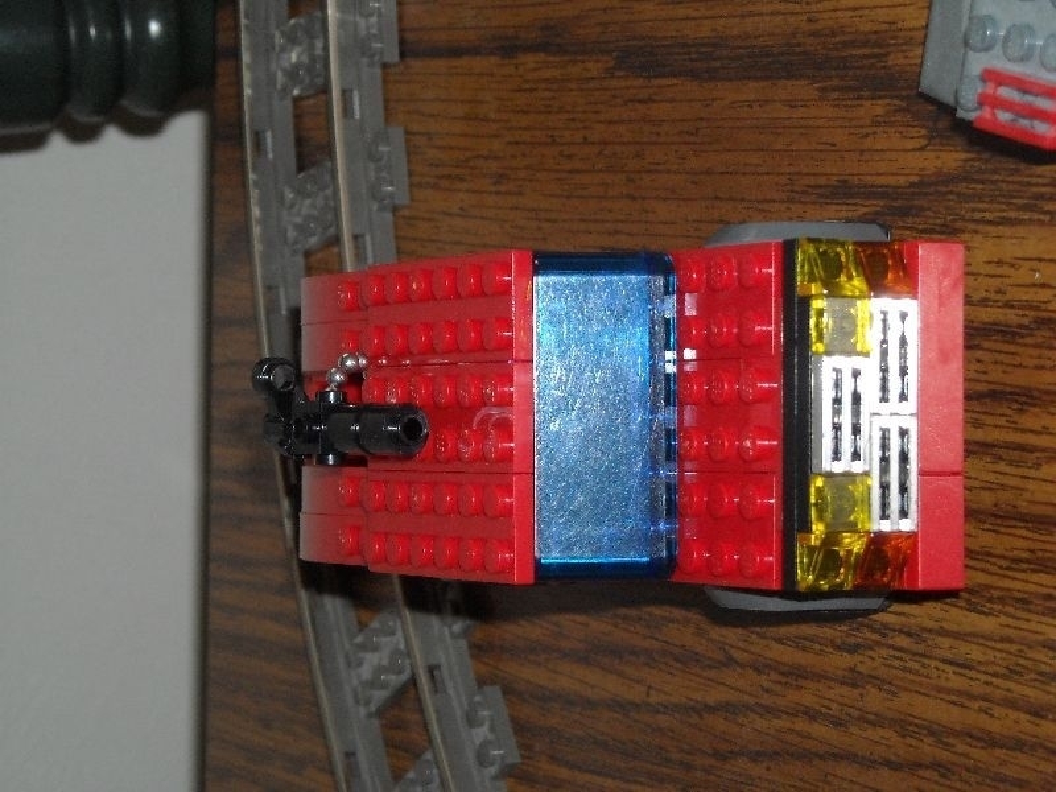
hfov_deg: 18.7
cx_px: 528
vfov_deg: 14.1
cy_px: 396
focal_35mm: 105
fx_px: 3203
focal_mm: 17.1
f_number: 4.7
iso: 200
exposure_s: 1/125
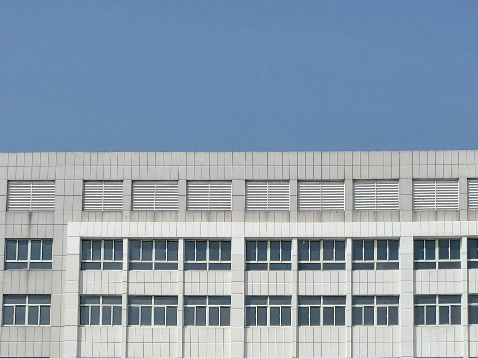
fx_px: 980
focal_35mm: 71
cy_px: 444
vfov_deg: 19.4
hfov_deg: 27.2
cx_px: 324
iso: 50
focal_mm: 4.3
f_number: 2.4
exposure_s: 1/2628
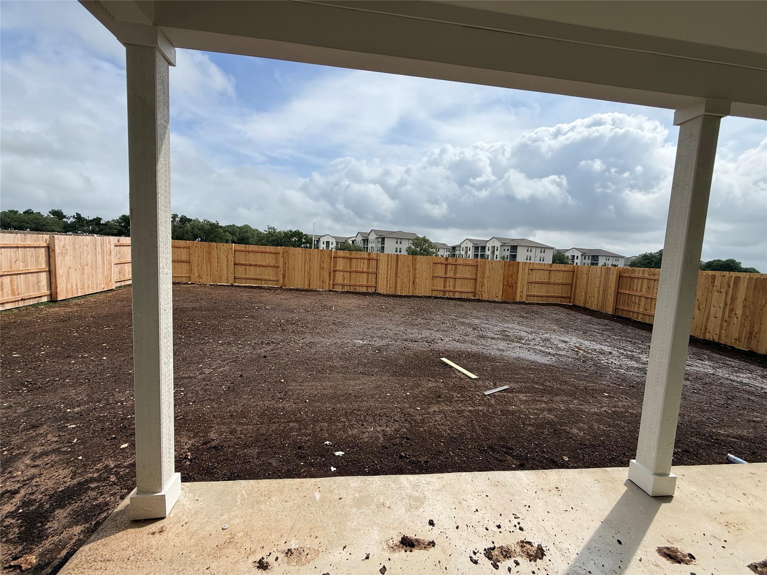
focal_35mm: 14
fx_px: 310
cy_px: 288
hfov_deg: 102.1
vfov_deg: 85.7
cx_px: 384
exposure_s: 1/2611
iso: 50
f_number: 2.2
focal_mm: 2.22
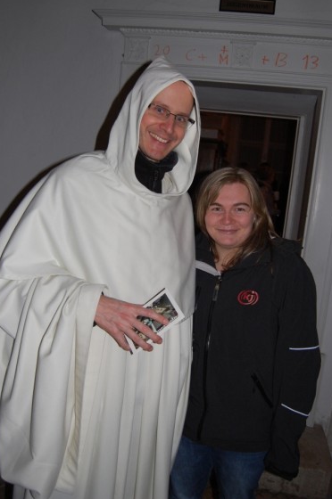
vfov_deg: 61.0
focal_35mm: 31
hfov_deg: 42.8
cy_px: 234
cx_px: 171
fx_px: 423
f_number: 3.5
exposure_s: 1/60
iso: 400
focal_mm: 19
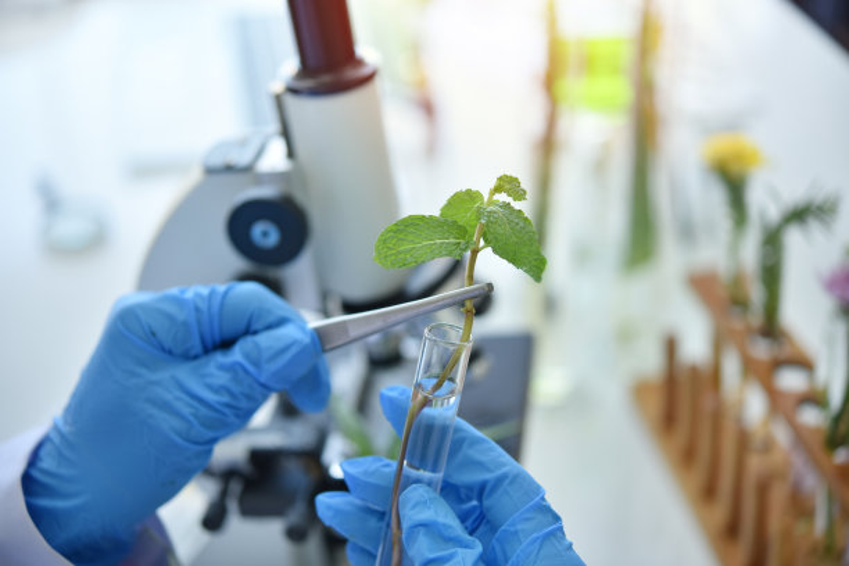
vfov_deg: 22.6
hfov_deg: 33.4
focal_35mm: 60
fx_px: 1415
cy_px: 283
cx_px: 424
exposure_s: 1/160
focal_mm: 60
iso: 200
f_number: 3.5
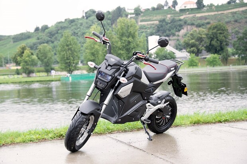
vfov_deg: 20.9
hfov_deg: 31.0
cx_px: 124
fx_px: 446
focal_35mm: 65
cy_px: 82
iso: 2000
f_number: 5.6
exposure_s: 1/800
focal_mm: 65
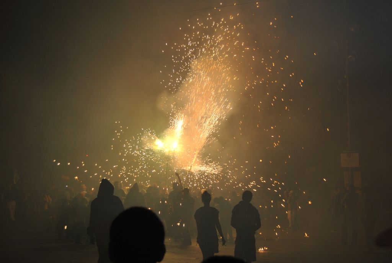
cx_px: 196
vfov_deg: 28.2
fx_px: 524
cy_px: 132
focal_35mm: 48
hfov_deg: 41.0
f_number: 4.5
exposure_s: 1/60
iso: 200
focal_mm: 32
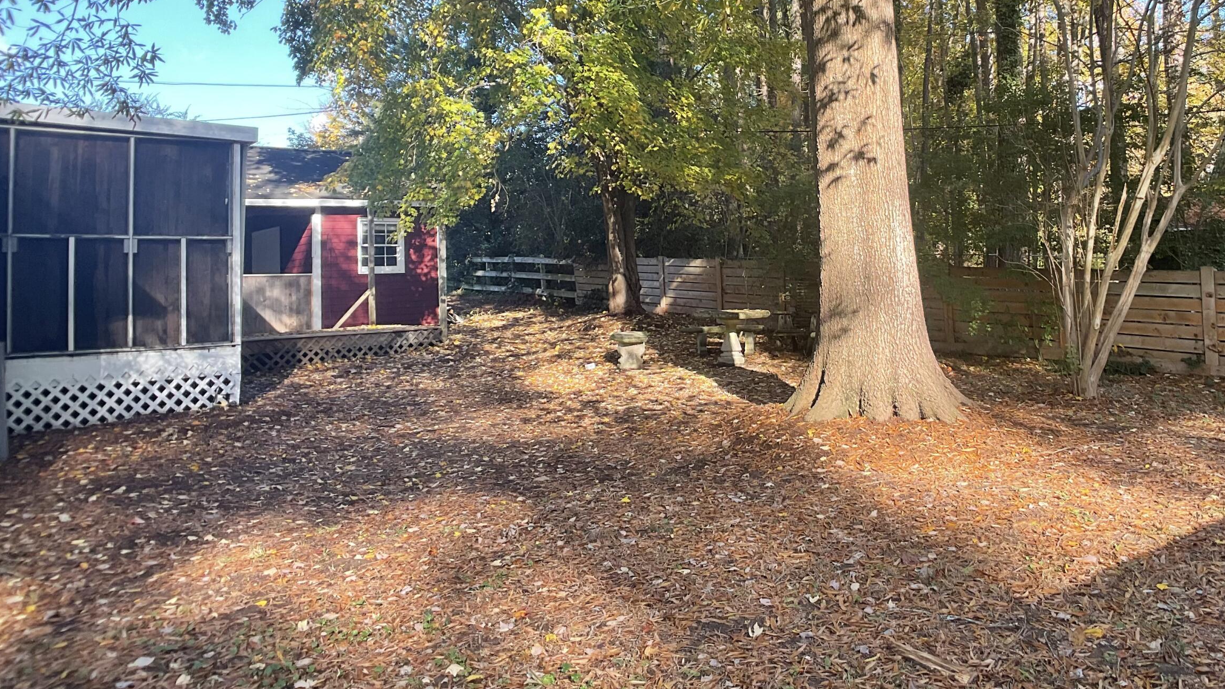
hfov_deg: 49.0
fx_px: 1332
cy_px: 191
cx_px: 759
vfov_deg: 28.7
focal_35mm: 41
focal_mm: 3
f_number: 1.8
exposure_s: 1/120
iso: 20
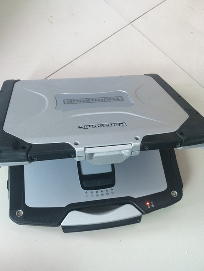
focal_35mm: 33
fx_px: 259
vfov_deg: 55.2
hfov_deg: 42.9
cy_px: 154
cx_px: 107
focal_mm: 4.15
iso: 64
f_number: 2.2
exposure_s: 1/33
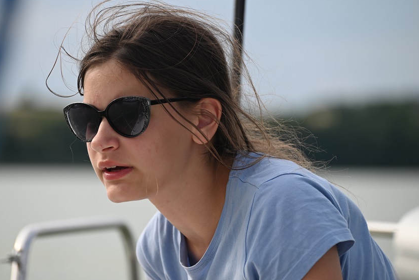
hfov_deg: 11.6
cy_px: 125
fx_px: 2060
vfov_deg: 7.8
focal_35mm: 177
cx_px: 193
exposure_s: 1/1000
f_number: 4.8
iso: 220
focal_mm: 155
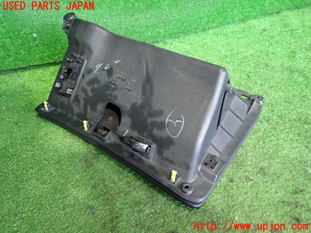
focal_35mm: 25
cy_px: 116
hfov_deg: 69.4
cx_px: 156
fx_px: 225
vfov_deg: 54.9
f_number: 2
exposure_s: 1/30
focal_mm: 4.5
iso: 500
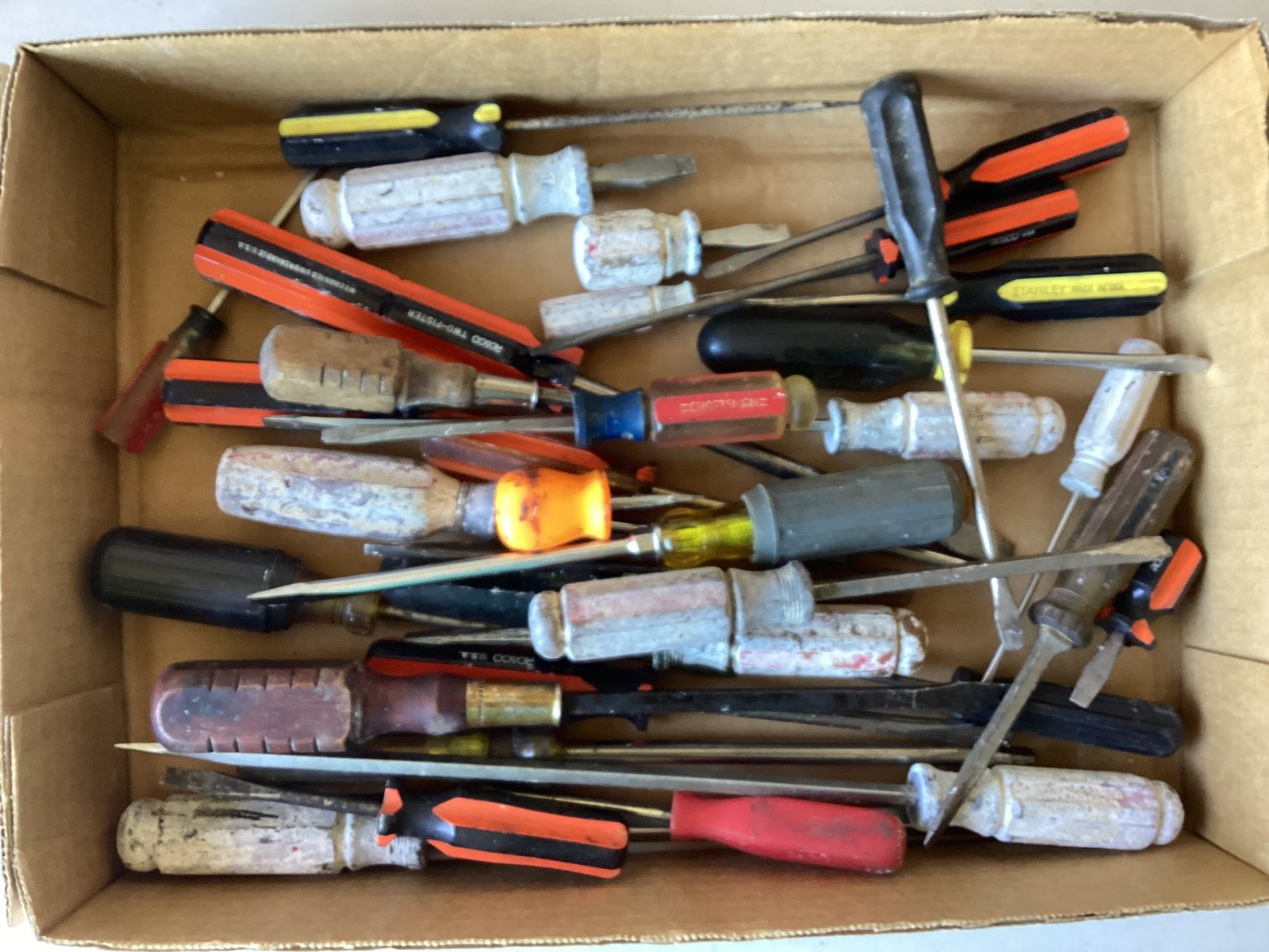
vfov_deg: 45.4
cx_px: 634
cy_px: 476
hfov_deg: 58.3
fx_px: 1137
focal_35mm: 31
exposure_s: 1/60
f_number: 2.4
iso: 250
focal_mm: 3.3
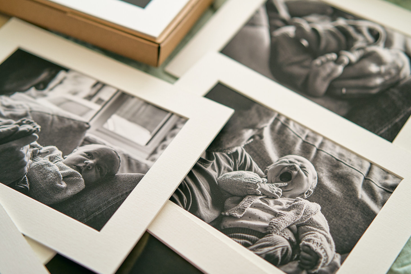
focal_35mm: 60
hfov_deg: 33.4
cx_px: 209
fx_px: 685
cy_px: 126
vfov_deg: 22.6
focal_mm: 55
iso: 200
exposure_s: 1/640
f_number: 2.2
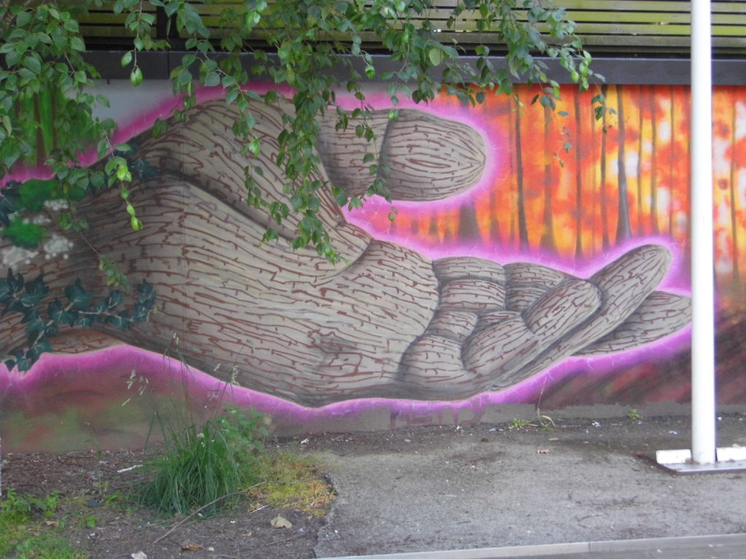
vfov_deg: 26.6
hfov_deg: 34.9
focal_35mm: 55
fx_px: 1185
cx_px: 373
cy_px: 280
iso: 100
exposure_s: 1/60
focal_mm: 9.9
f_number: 3.5
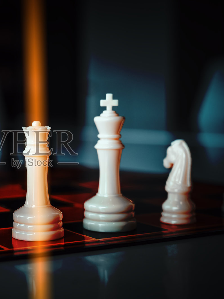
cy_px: 150
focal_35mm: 71
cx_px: 32
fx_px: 613
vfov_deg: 27.4
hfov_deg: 20.4
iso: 400
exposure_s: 1/125
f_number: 4
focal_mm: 32.9
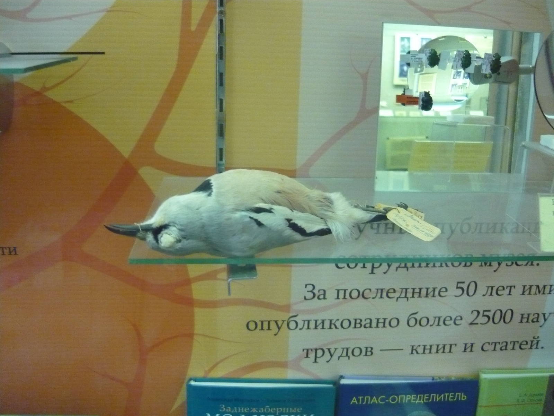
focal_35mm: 33
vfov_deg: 42.9
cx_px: 277
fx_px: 528
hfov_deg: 55.4
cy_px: 208
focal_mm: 5.5
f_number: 2.8
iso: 800
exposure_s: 1/30
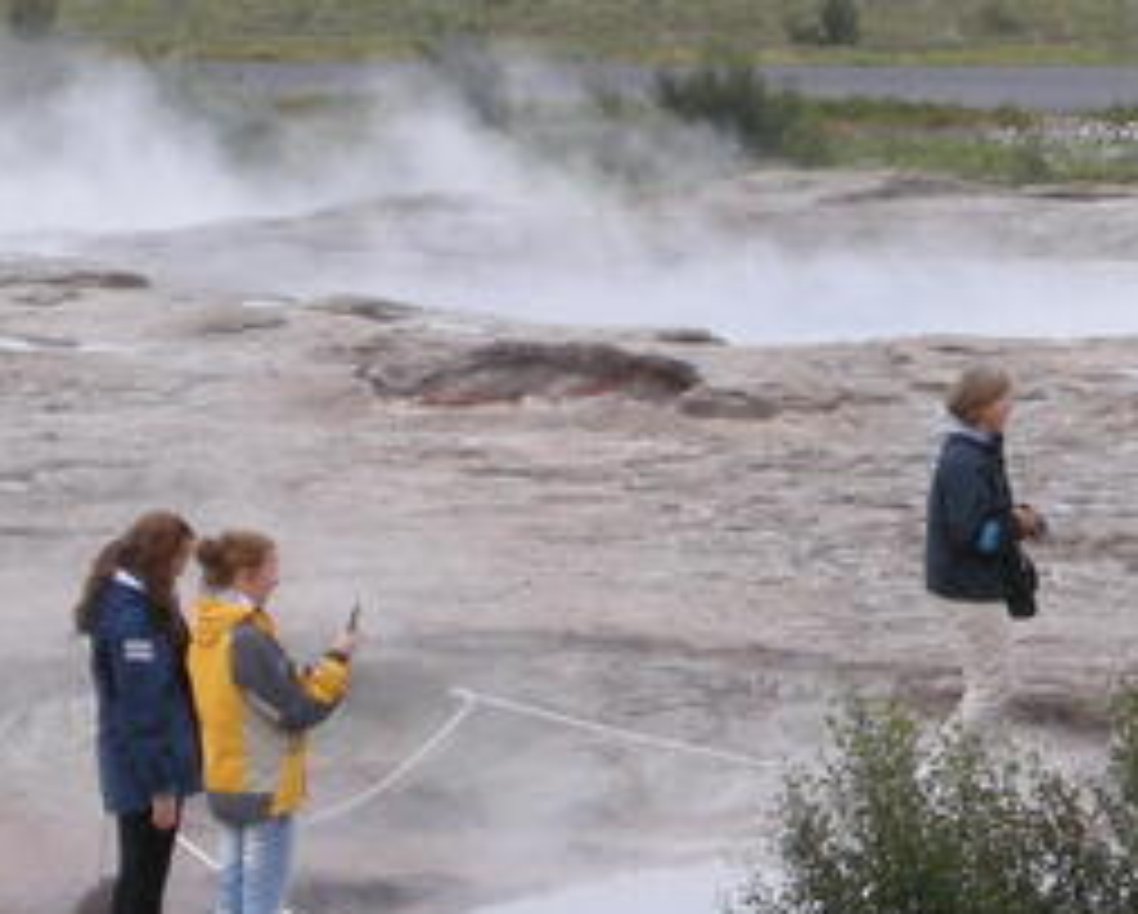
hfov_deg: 4.3
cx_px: 999
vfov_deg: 3.4
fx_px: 15309
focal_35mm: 454
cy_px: 360
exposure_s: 1/93.4
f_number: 5.1
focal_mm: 24.5
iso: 100
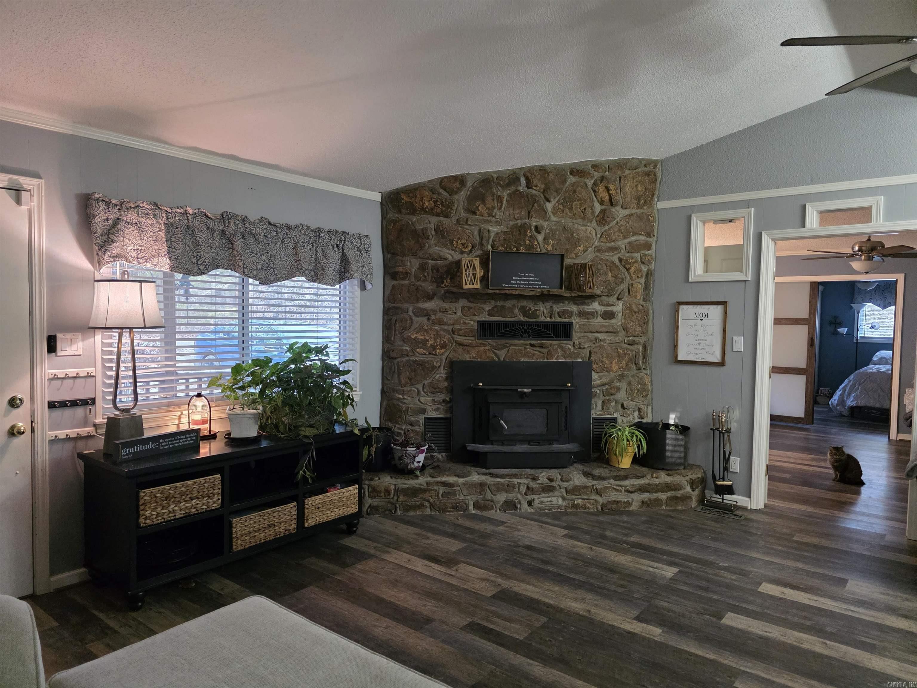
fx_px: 609
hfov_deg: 73.9
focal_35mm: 23
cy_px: 344
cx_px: 458
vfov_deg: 58.9
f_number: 1.7
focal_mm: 6.3
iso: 1600
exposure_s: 1/120
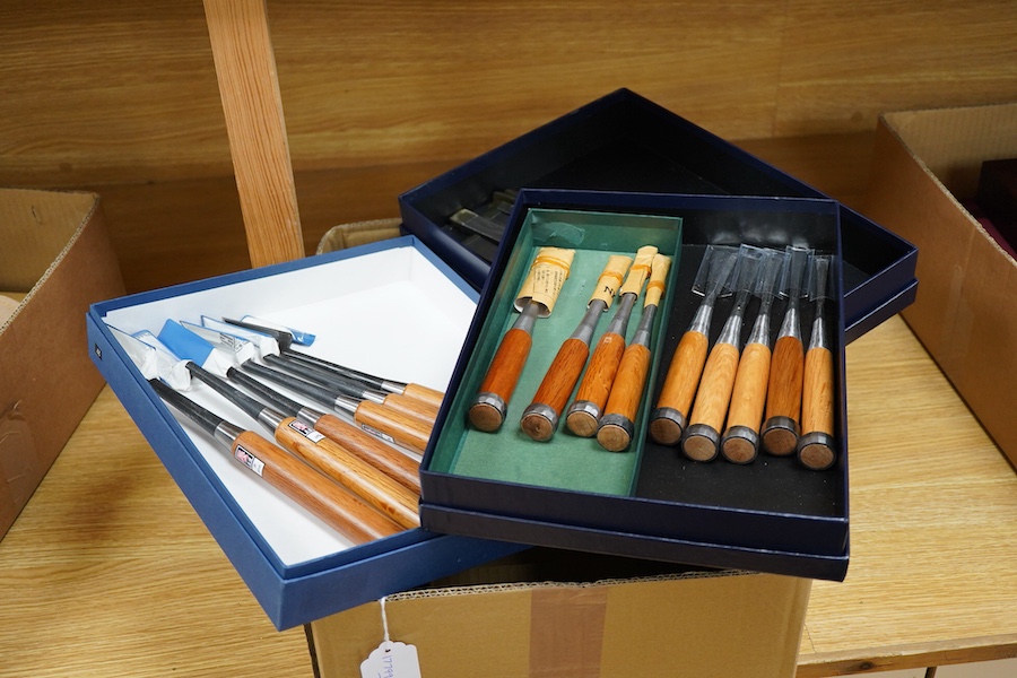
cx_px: 508
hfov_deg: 43.6
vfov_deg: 29.9
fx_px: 1271
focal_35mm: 45
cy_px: 339
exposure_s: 1/125
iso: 1250
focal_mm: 30
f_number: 3.5
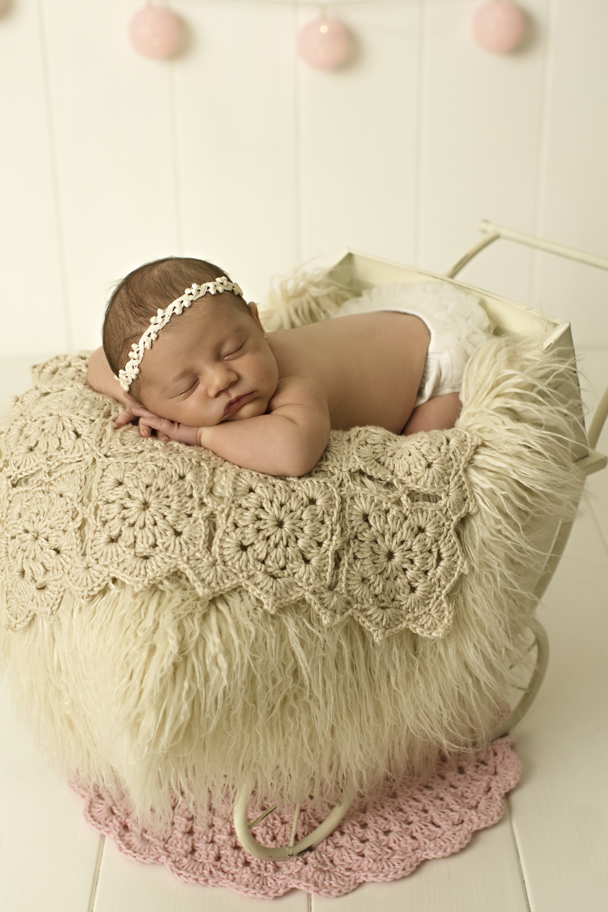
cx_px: 304
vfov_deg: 37.9
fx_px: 1330
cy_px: 456
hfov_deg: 25.8
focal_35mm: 52
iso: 400
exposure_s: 1/200
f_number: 3.2
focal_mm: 35
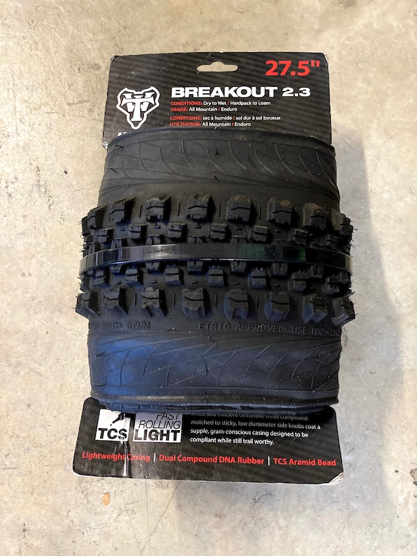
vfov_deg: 63.4
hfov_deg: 49.7
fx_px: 450
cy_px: 278
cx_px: 208
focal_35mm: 28
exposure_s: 1/30
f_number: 1.8
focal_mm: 3.99
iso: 500
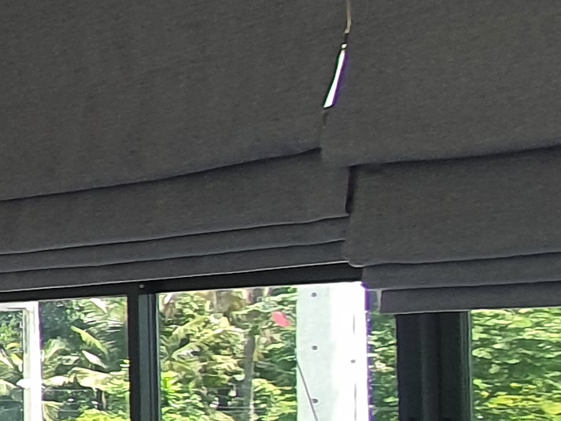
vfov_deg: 17.5
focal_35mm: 84
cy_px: 302
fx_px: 1362
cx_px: -1106
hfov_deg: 11.7
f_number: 2.2
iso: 50
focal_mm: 1.8
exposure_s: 1/112
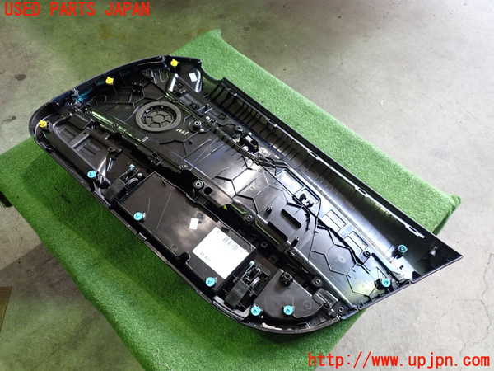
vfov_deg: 46.8
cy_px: 186
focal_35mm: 30
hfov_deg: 60.0
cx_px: 247
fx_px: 428
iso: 320
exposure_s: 1/30
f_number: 2.3
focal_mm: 5.4
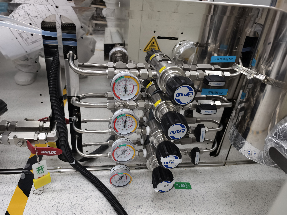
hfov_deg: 73.9
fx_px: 191
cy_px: 108
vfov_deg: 58.9
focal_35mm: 23
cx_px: 144
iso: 1727
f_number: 1.57
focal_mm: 5.6
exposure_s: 1/200
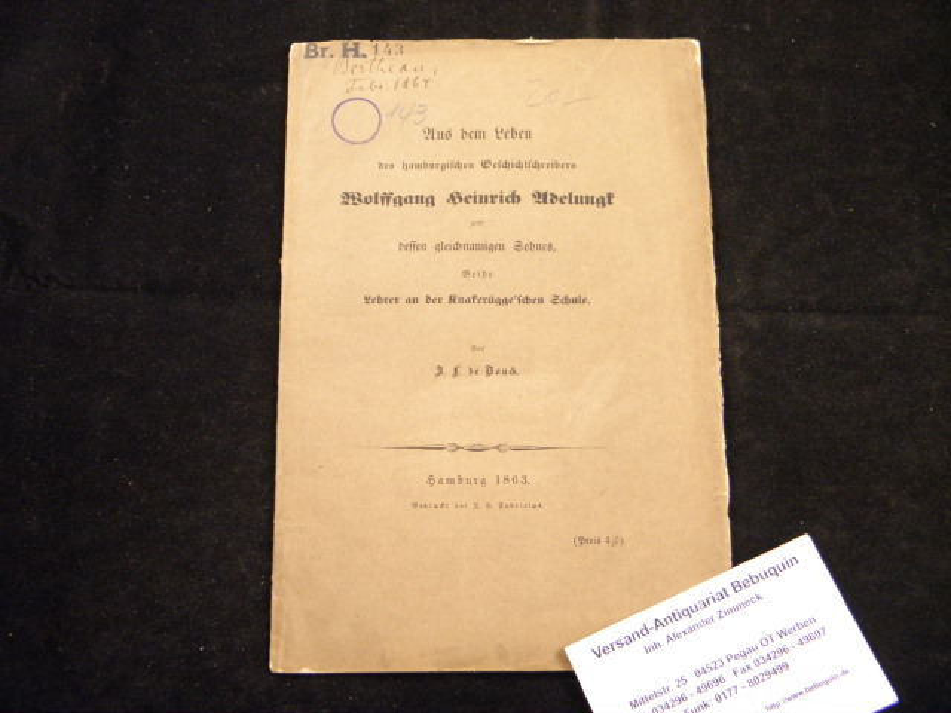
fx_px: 1209
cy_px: 356
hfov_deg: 42.9
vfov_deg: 32.9
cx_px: 476
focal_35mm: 44
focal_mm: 7.9
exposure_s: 1/30
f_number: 3.9
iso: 400
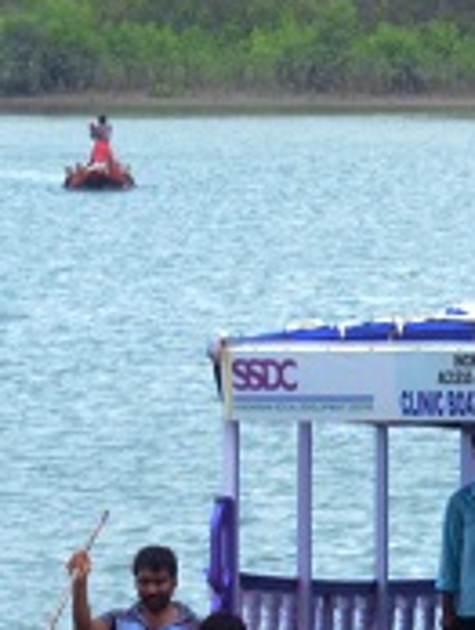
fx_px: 10020
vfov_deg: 3.6
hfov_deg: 2.7
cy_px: 775
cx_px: 1135
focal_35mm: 549
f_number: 22
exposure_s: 1/60
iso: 800
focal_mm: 78
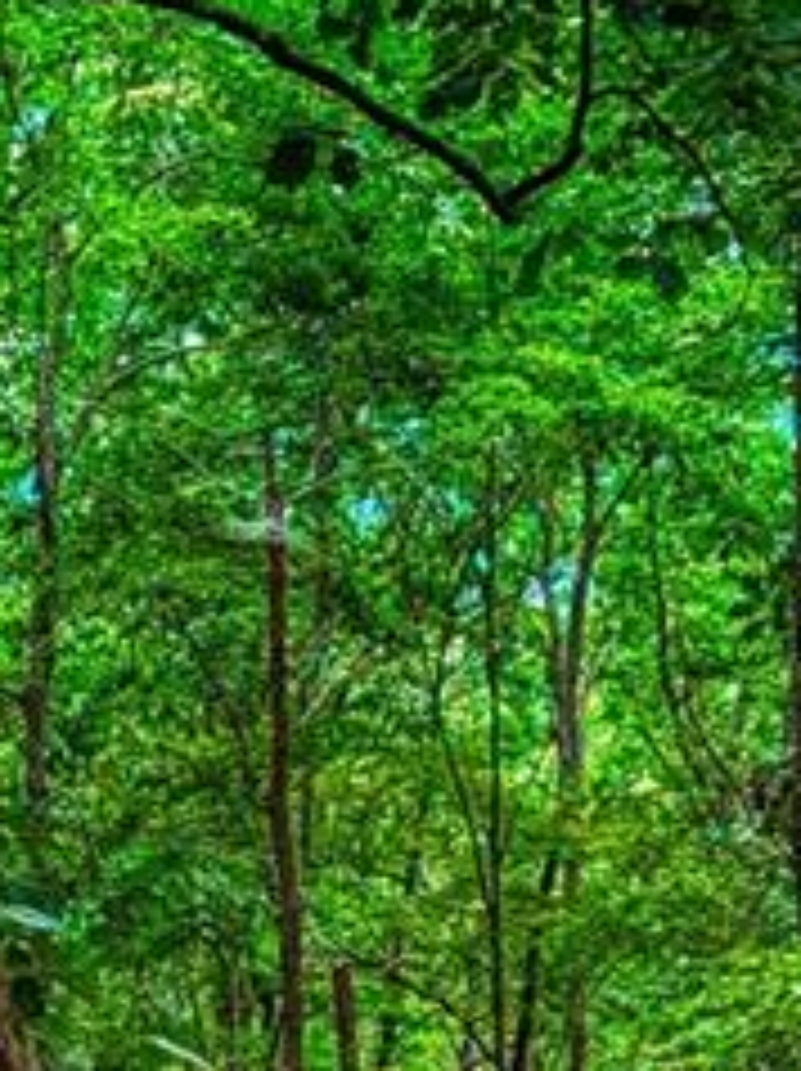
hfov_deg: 9.6
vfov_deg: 12.3
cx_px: 441
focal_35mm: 155
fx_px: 4791
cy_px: 1436
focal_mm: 6.8
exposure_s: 1/79
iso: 100
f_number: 1.8
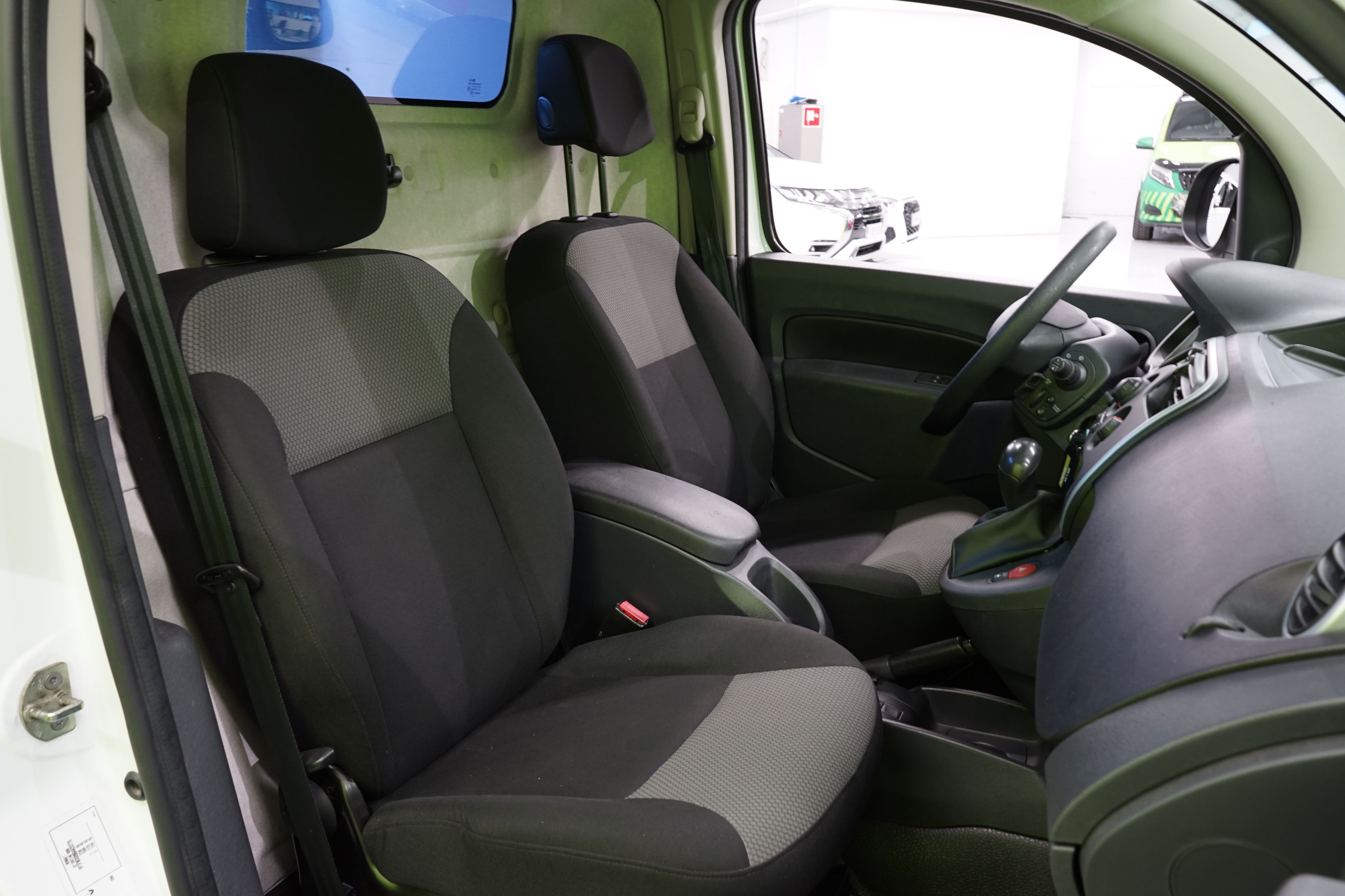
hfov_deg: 65.5
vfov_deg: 46.4
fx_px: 1046
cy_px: 448
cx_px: 672
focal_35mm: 28
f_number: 9
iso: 640
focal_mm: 28
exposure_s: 1/5
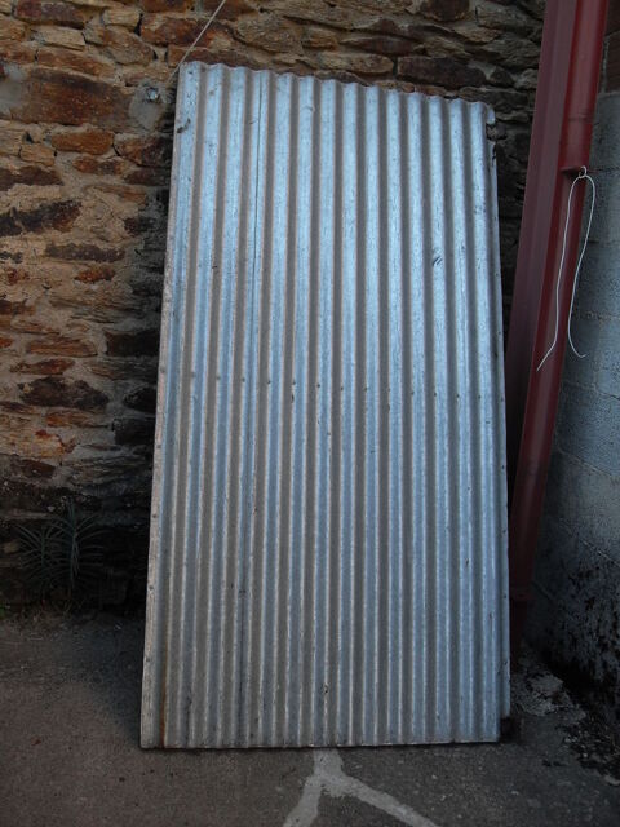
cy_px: 414
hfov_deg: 38.7
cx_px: 310
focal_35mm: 37
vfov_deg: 50.1
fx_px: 884
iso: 80
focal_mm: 6.3
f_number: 2.8
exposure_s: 1/180
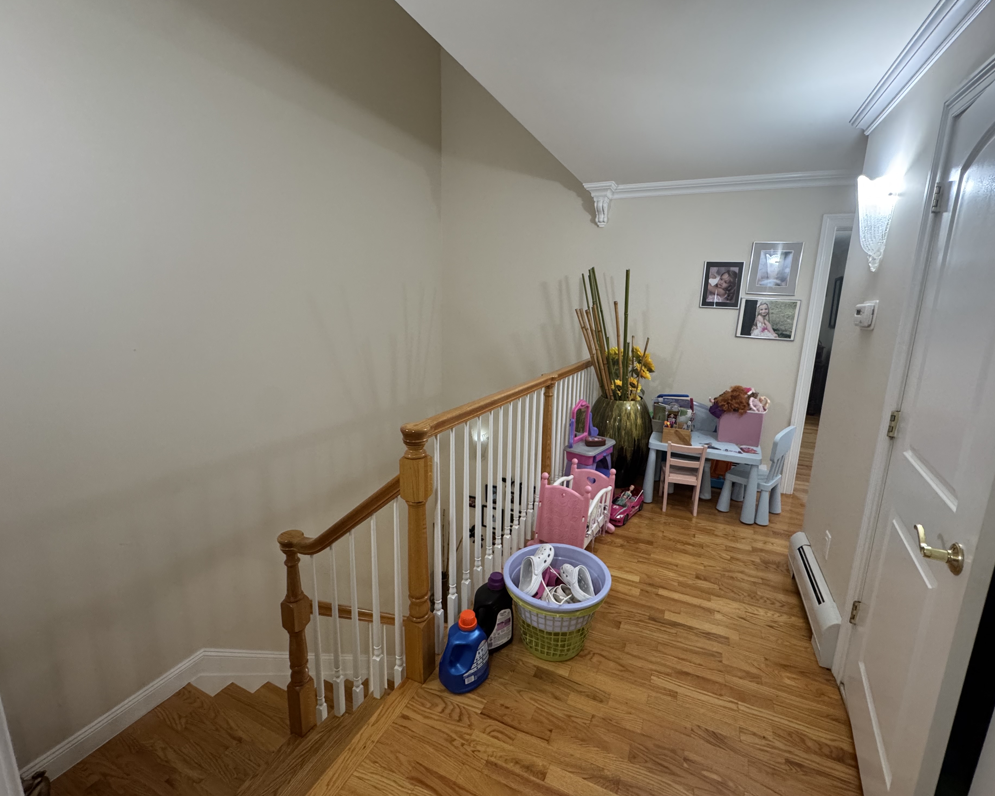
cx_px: 525
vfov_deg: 84.0
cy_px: 389
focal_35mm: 15
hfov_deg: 96.7
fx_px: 442
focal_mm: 2.22
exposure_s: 1/60
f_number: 2.2
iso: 320
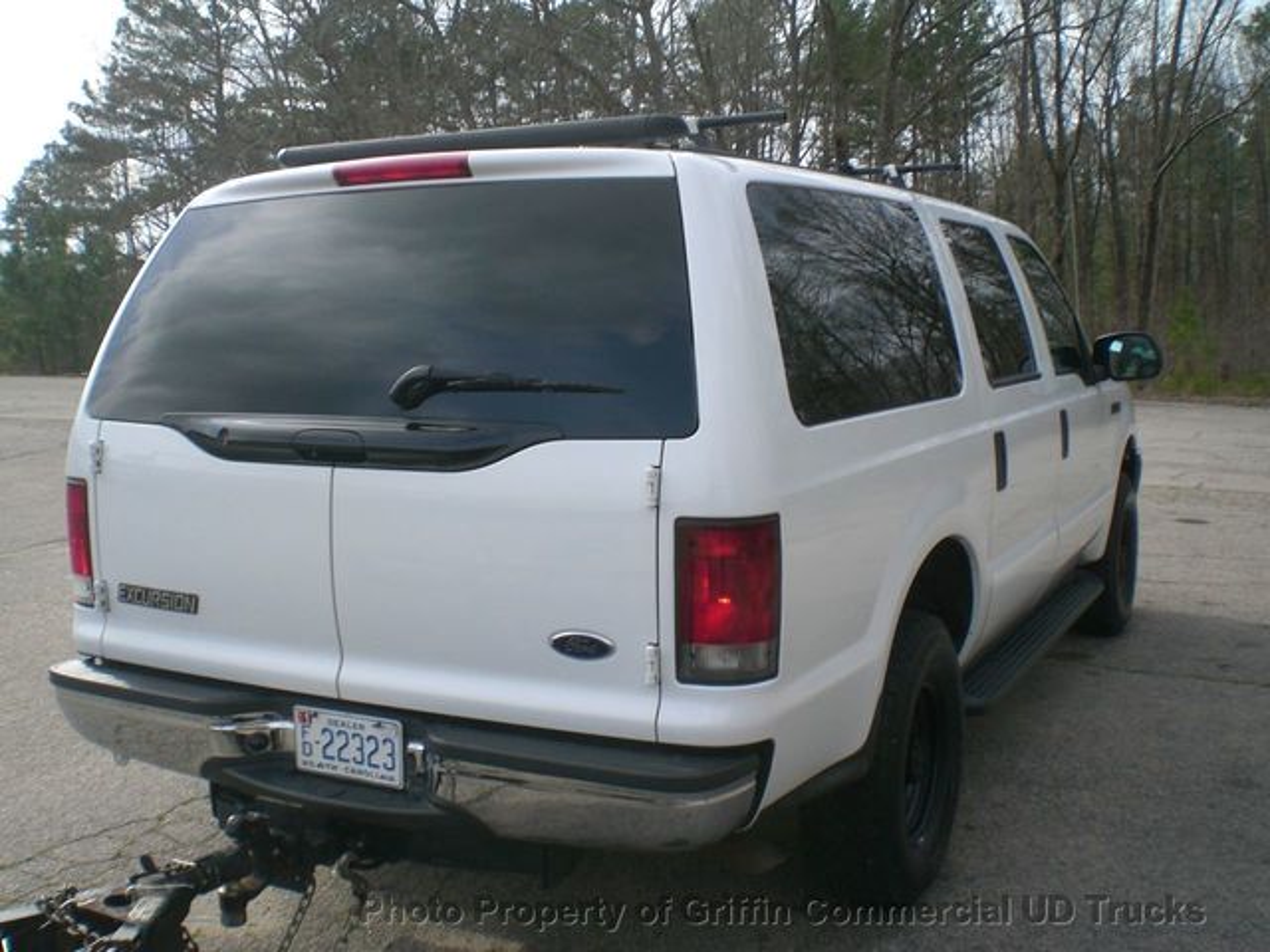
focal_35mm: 38
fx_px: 1394
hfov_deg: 49.0
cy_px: 476
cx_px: 635
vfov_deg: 37.7
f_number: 4.4
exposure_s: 1/250
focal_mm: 6.3
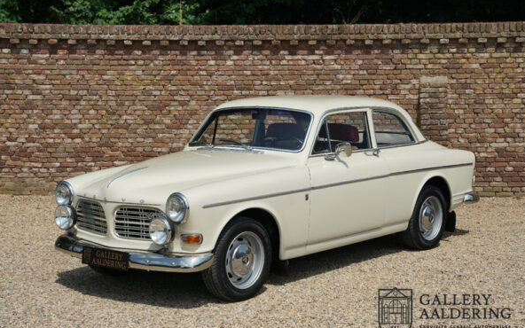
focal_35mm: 62
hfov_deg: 33.0
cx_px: 265
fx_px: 887
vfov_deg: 21.0
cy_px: 175
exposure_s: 1/320
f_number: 5.6
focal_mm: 60
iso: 100
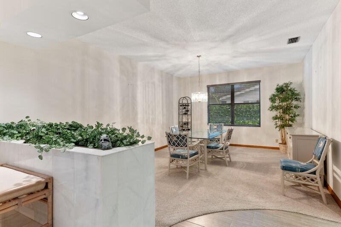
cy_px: 114
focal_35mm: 19
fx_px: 180
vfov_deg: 64.5
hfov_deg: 87.0
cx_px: 170
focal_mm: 19
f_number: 8
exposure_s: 1/6
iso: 100
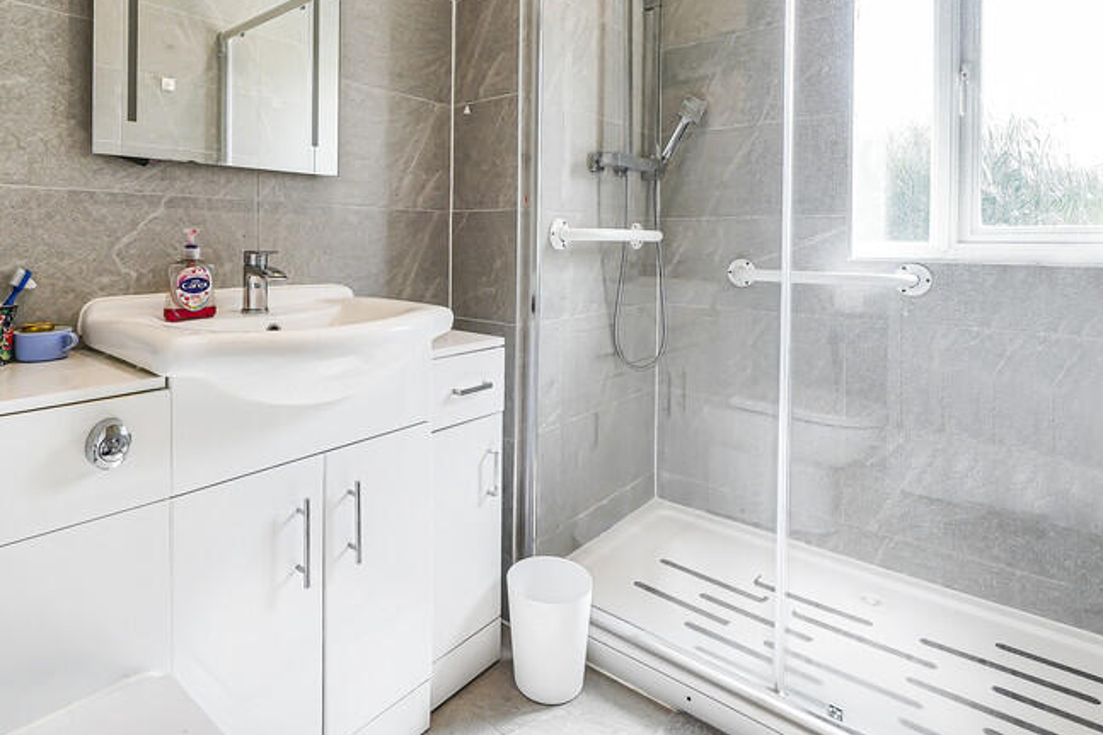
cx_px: 491
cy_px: 245
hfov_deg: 86.6
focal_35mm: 19
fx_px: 582
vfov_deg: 62.9
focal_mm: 12
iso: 400
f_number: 8
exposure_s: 1/60
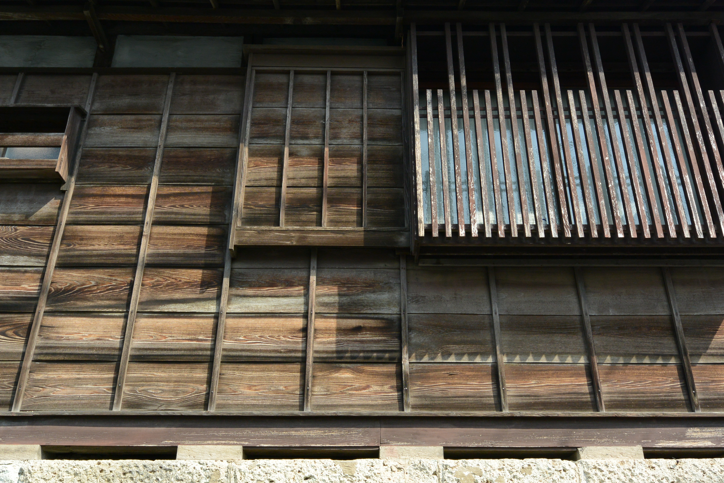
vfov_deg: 37.9
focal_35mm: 35
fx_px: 704
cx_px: 362
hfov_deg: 54.4
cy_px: 242
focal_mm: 13
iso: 160
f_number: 8
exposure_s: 1/125
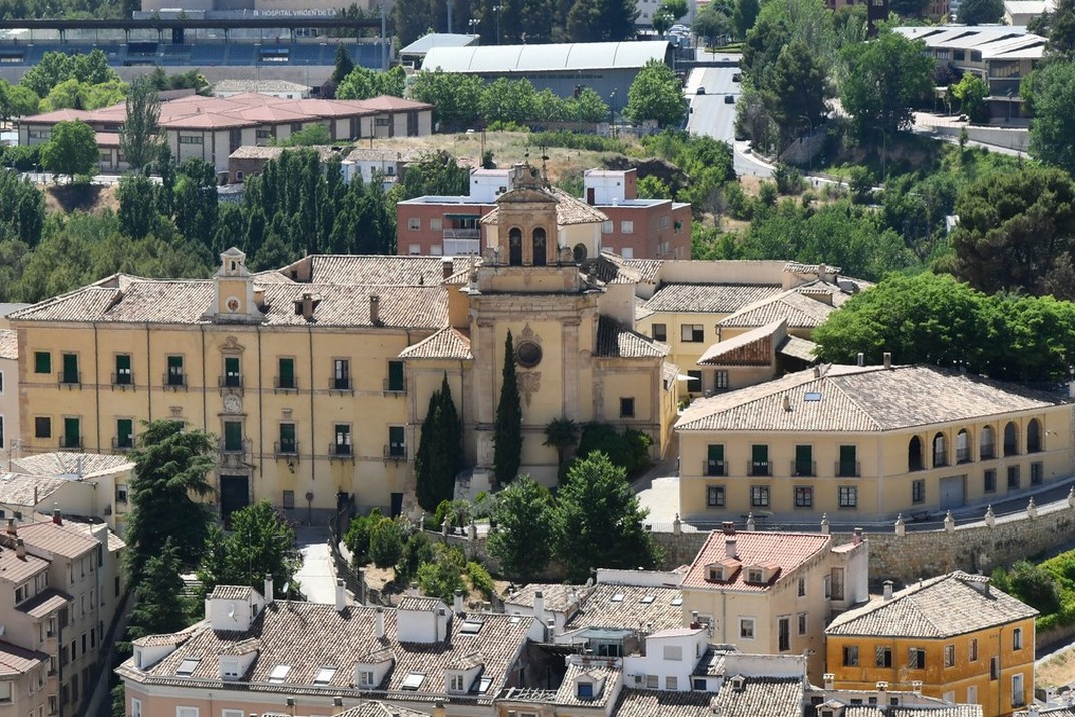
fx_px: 4121
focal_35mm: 138
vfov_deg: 9.9
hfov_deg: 14.9
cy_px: 358
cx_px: 538
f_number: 11
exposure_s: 1/320
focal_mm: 92
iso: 250
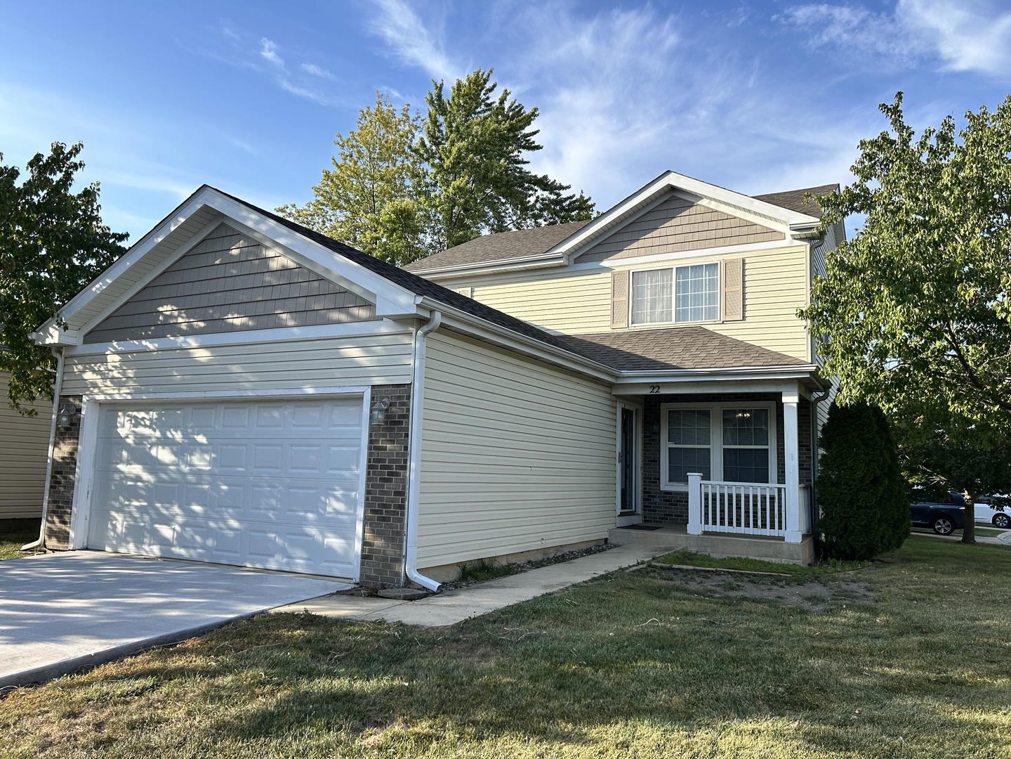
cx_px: 506
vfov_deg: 53.1
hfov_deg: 67.3
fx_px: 759
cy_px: 380
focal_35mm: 26
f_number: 1.5
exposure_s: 1/2353
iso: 50
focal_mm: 5.7
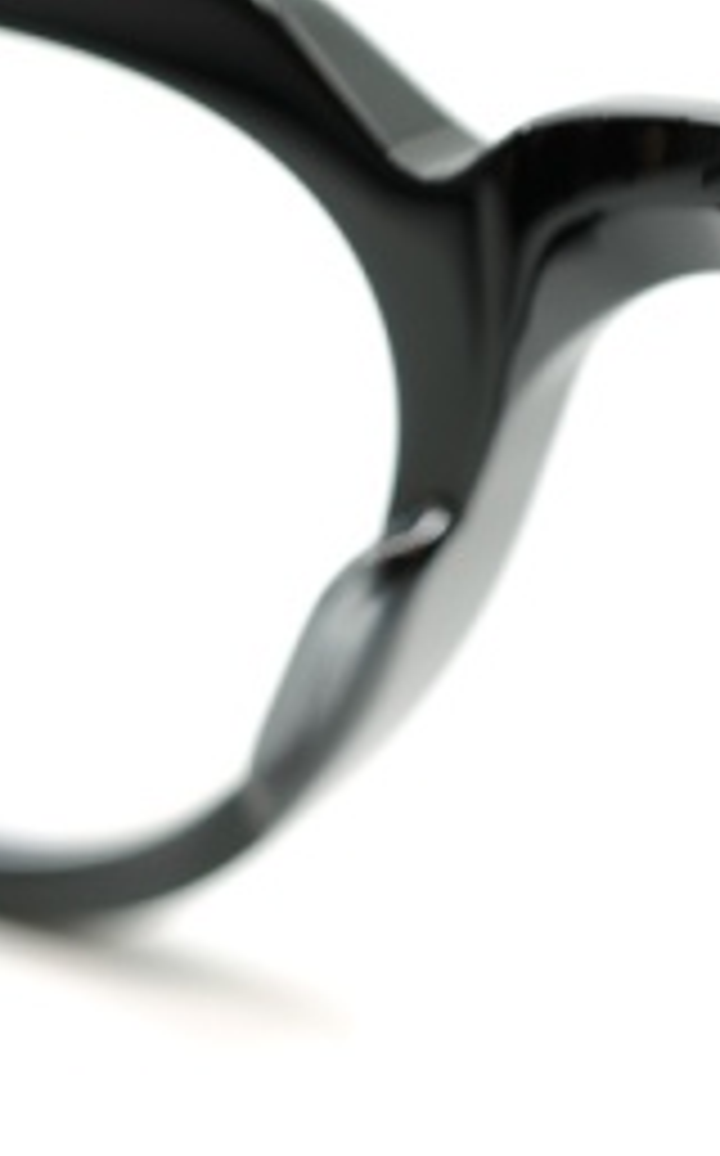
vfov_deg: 16.5
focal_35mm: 127
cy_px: 666
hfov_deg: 10.3
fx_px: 3998
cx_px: 140
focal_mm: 50
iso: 200
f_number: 2.8
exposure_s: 1/50
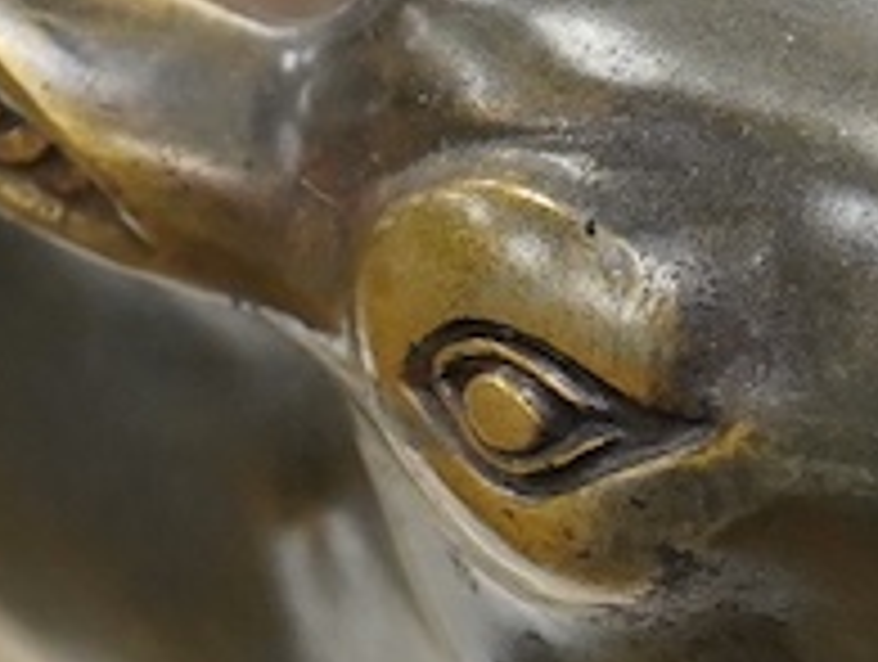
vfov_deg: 6.0
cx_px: 709
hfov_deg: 7.9
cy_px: 527
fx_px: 6327
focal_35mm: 249
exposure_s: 1/160
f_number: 10
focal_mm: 30
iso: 2500
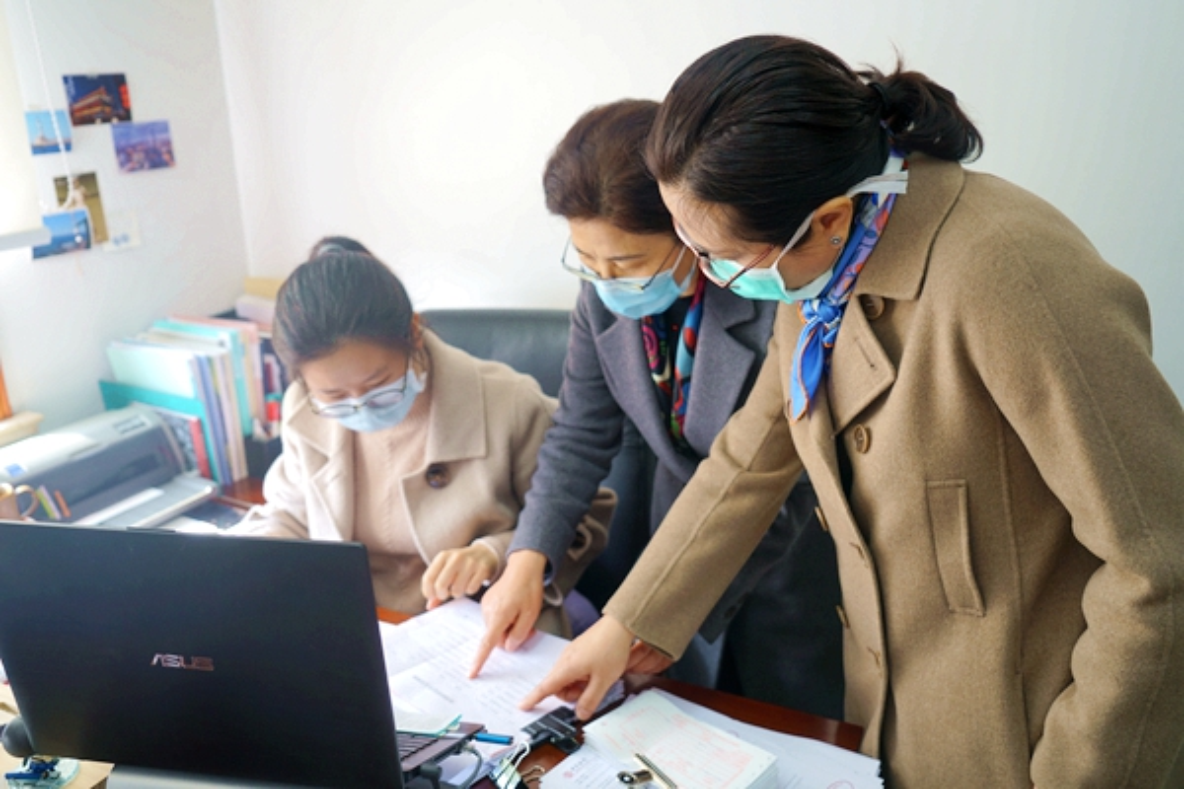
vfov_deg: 42.3
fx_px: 1019
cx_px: 592
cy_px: 394
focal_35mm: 31
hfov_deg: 60.3
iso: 200
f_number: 4
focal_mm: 31
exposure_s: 1/60
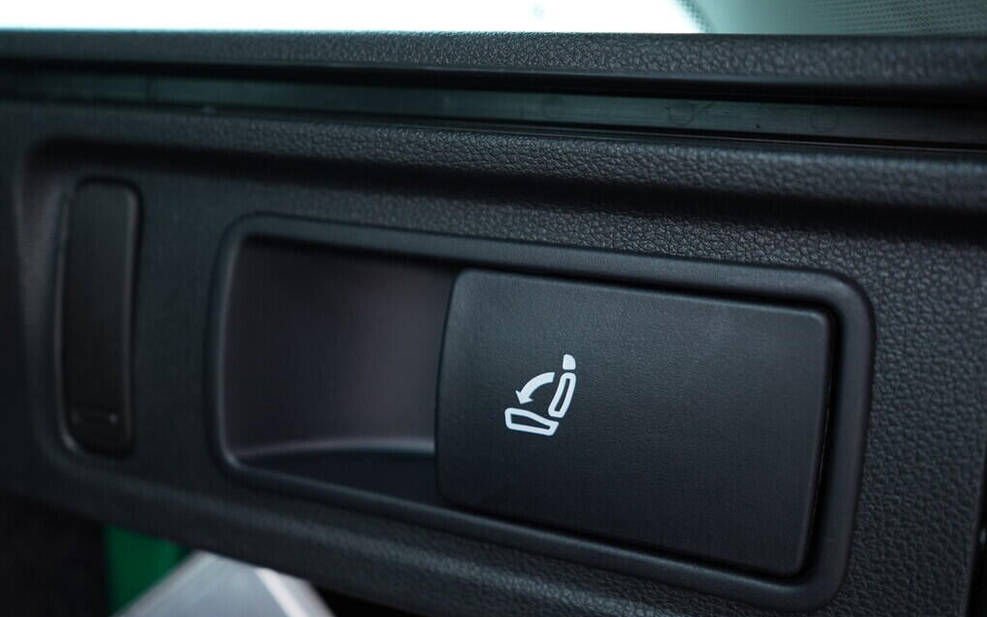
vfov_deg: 34.4
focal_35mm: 37
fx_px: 995
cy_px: 308
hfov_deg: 52.7
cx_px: 496
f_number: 2.8
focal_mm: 24
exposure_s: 1/40
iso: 500
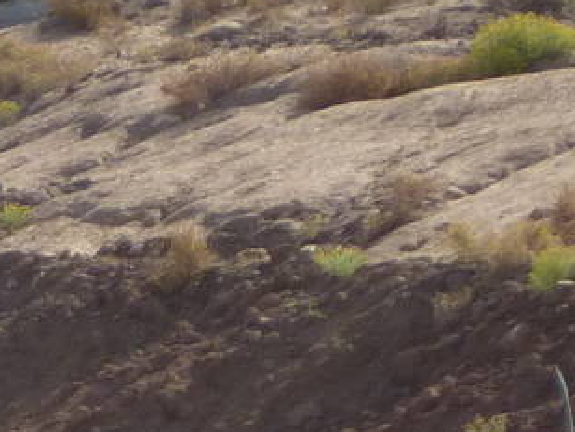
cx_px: -257
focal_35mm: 1552
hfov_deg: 1.3
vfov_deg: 1.0
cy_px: 575
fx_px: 25790
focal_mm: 49.2
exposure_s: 1/500
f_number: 4.9
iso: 160
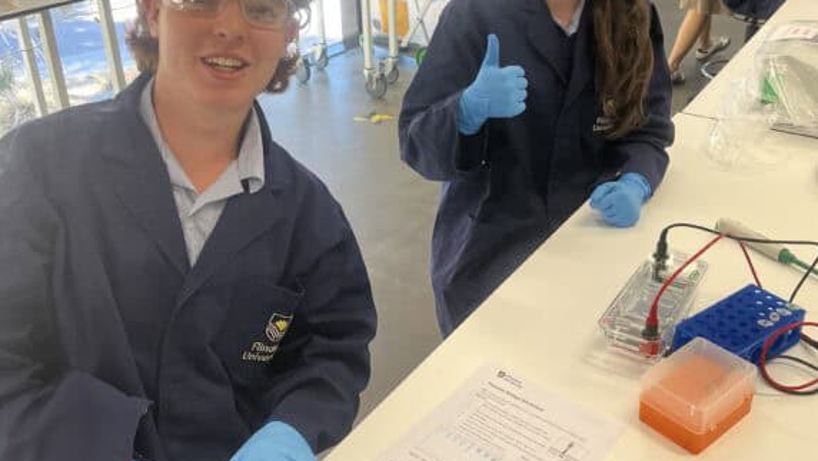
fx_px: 824
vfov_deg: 31.2
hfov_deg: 52.3
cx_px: 502
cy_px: 195
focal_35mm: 38
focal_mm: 5.1
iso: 80
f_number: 1.6
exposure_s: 1/100
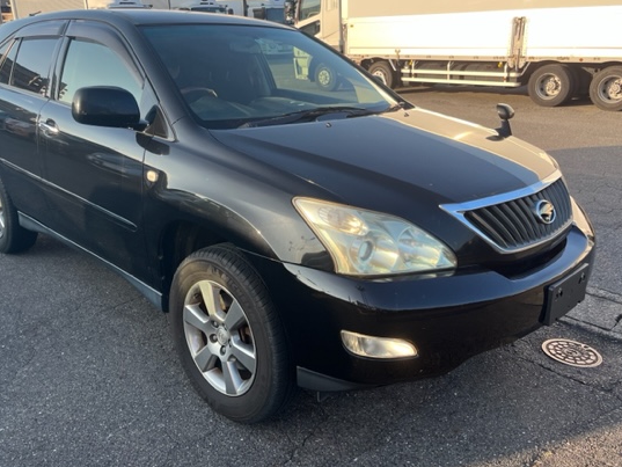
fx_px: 557
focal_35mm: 31
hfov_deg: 58.3
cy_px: 211
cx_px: 301
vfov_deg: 45.4
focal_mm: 5.1
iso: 50
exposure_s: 1/737
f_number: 1.6
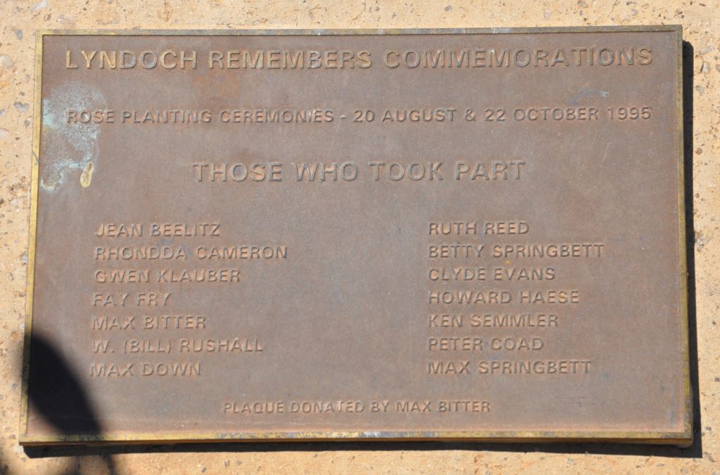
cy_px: 238
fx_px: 3140
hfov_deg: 13.1
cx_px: 360
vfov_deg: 8.7
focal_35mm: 158
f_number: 10
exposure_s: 1/400
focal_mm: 105
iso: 200
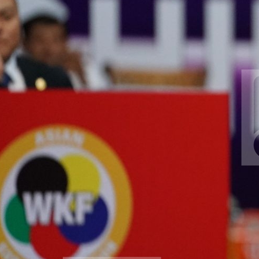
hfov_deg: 2.8
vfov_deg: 2.8
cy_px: 118
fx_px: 5274
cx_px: 469
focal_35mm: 623
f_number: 2.8
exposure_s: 1/1000
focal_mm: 200
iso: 4000
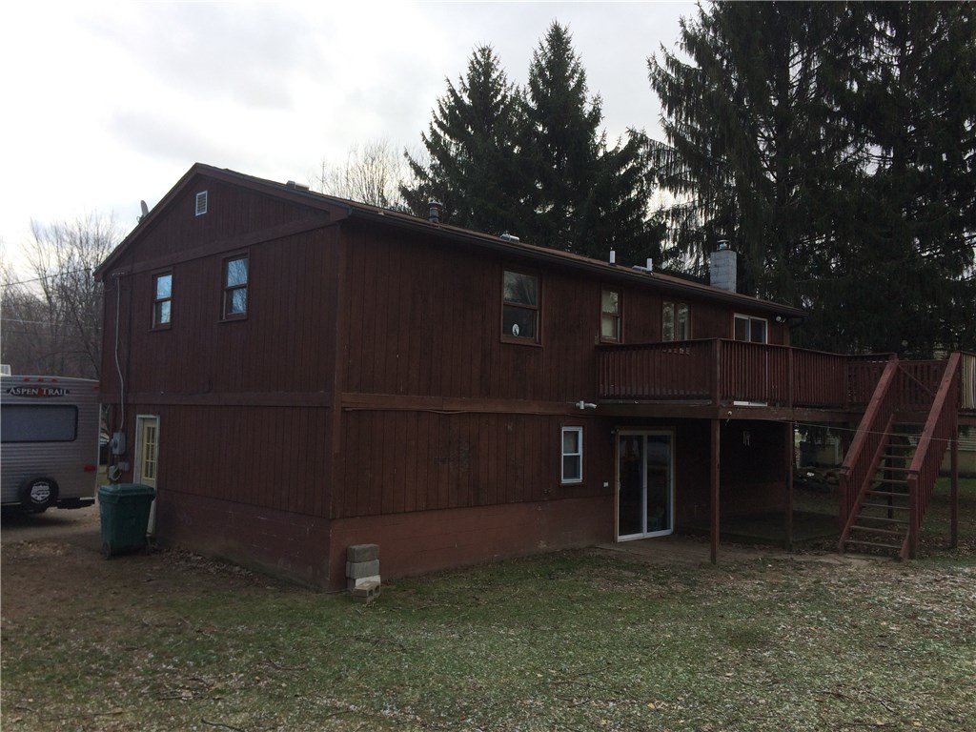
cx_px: 488
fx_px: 818
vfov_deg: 48.2
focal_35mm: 29
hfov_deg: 61.7
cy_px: 366
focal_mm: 4.15
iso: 32
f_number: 2.2
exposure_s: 1/513
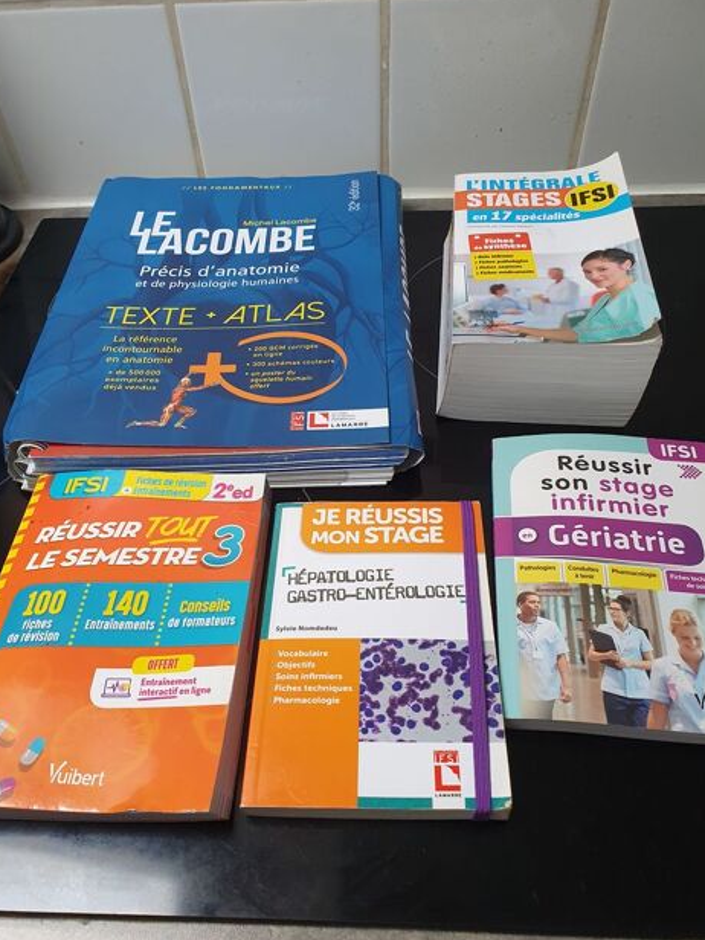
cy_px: 479
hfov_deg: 51.4
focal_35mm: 27
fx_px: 733
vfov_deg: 65.3
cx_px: 356
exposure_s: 1/50
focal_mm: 4.32
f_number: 2.4
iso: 320
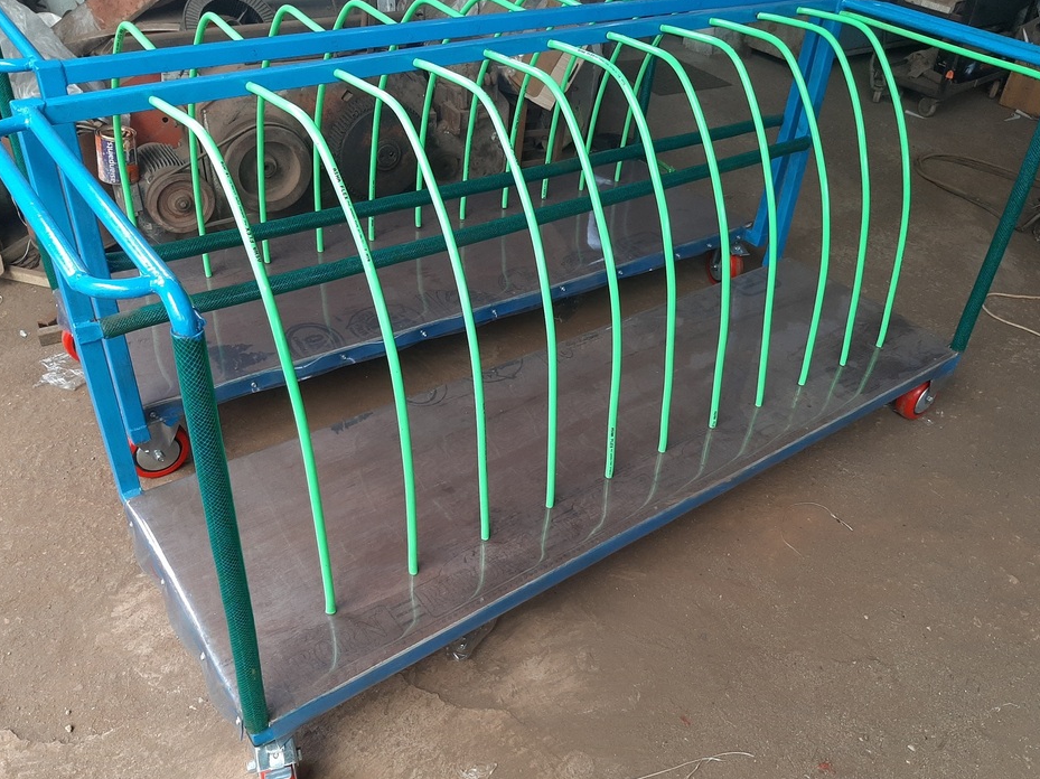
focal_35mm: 28
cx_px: 528
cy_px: 395
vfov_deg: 49.7
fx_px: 841
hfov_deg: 63.5
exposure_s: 1/50
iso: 50
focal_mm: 3.93
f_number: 1.7
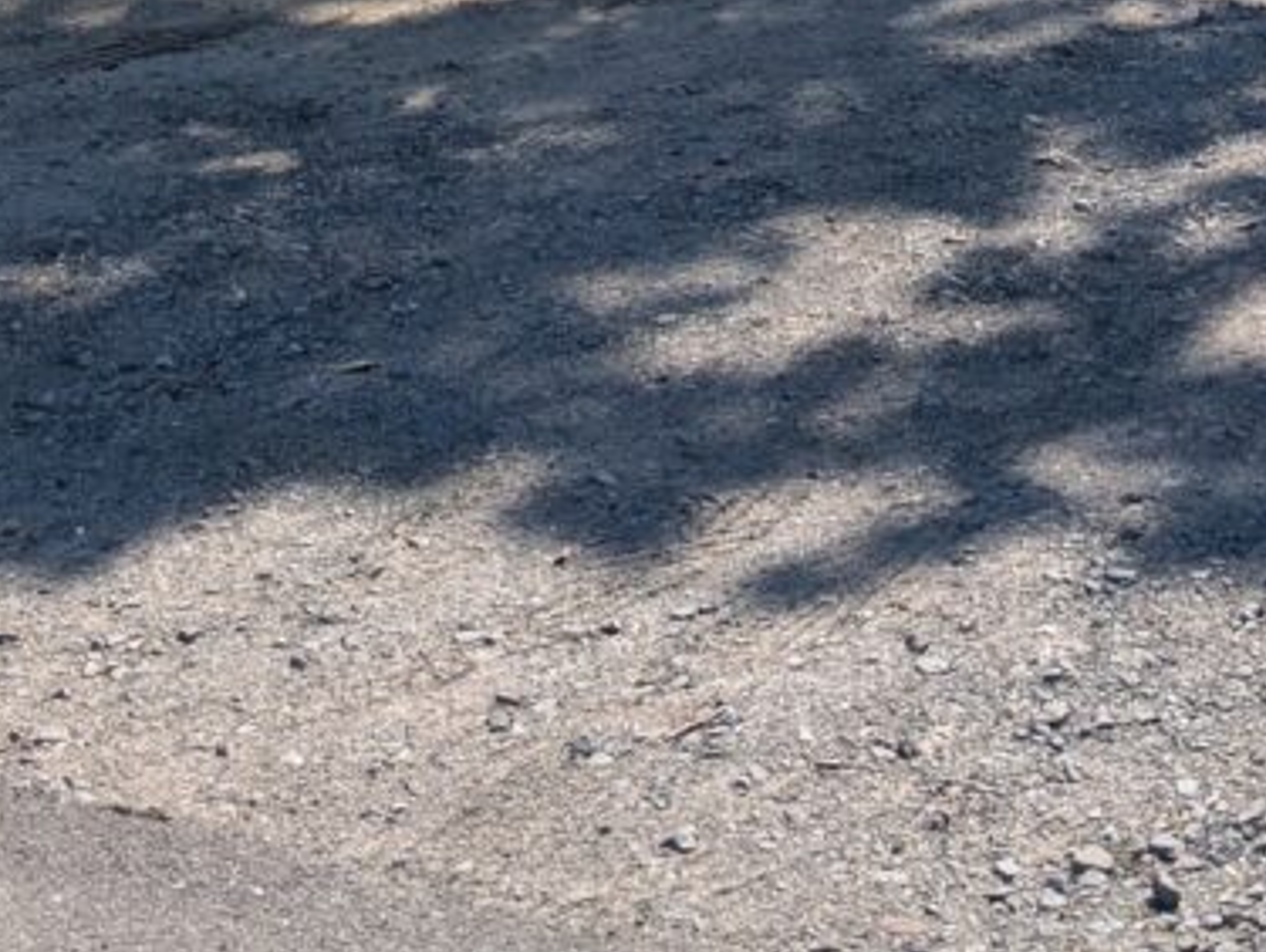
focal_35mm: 82
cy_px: -658
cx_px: 1171
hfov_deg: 23.1
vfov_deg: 15.8
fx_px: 3002
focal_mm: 6.9
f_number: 1.68
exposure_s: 1/2208
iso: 20
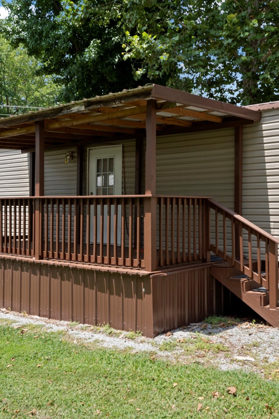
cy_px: 212
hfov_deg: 37.3
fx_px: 412
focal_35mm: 35
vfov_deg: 53.8
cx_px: 164
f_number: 9
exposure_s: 1/250
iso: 250
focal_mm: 23.3
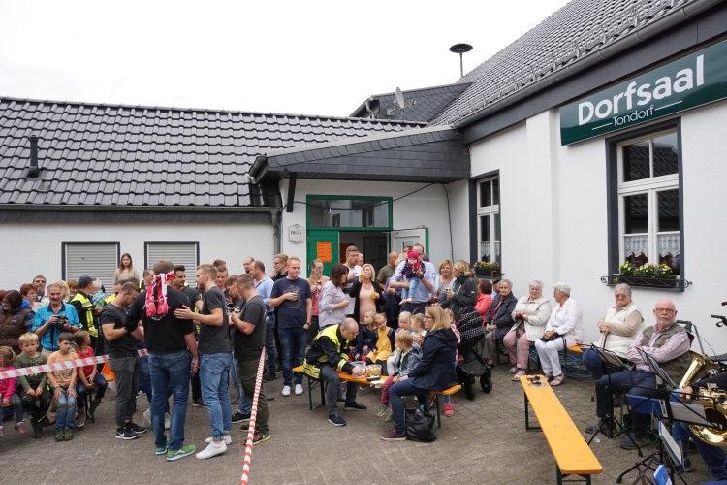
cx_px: 364
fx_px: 485
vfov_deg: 53.1
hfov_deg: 73.7
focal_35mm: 24
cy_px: 242
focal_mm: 16
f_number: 8
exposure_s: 1/320
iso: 800
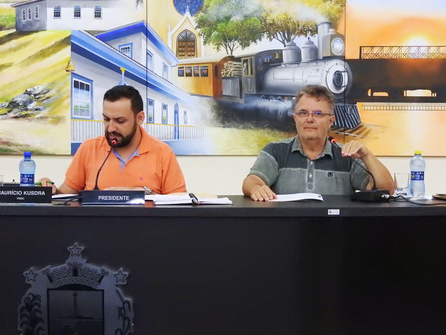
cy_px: 168
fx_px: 1224
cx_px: 223
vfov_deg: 15.6
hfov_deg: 20.6
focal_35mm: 95
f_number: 4.8
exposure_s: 1/30
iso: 1600
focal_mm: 17
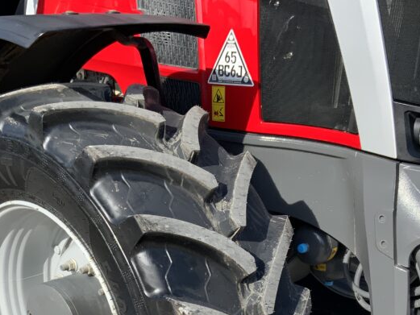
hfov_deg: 33.8
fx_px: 692
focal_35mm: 57
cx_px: 192
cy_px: 309
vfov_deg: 24.6
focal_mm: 3
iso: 16
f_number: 1.8
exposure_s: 1/1035
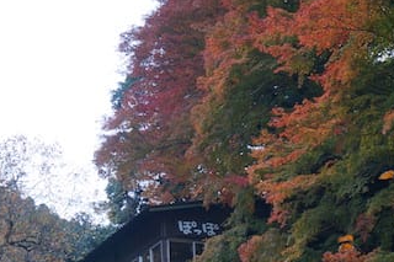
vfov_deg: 15.7
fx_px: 943
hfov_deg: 23.3
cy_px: 225
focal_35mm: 86
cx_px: 95
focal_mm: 23
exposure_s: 1/80
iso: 100
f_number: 5
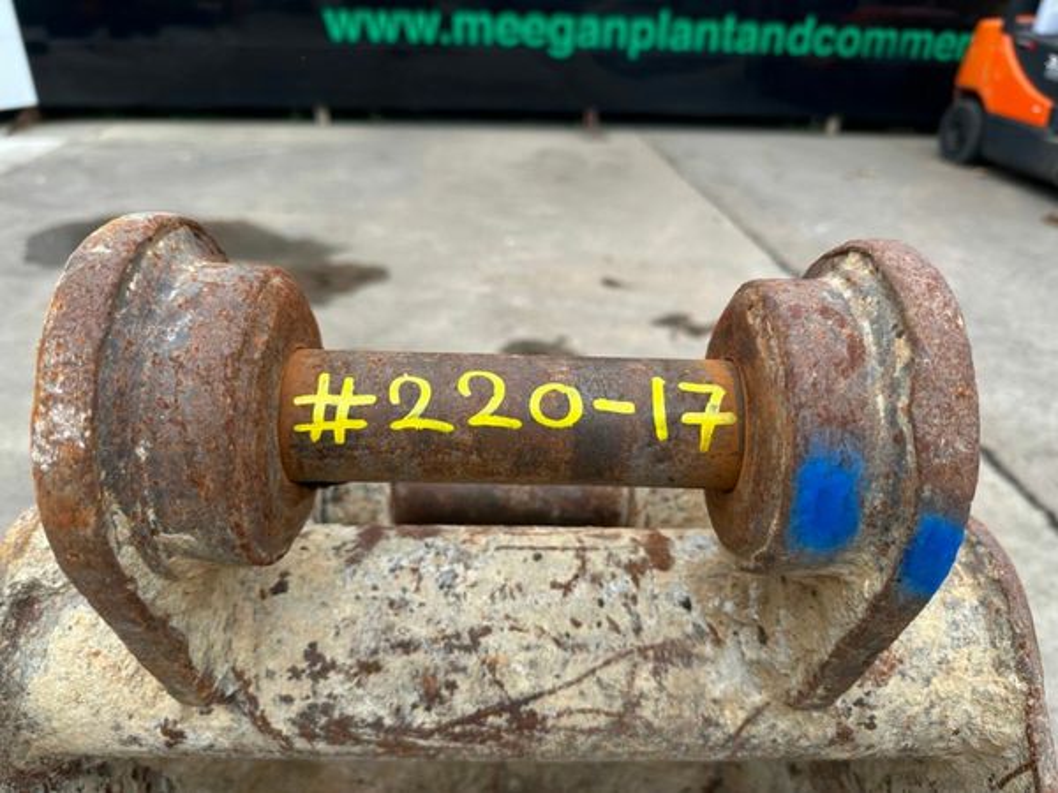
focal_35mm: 24
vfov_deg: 56.8
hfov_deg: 71.6
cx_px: 529
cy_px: 396
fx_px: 734
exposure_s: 1/1562
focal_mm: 6.86
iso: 80
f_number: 1.78
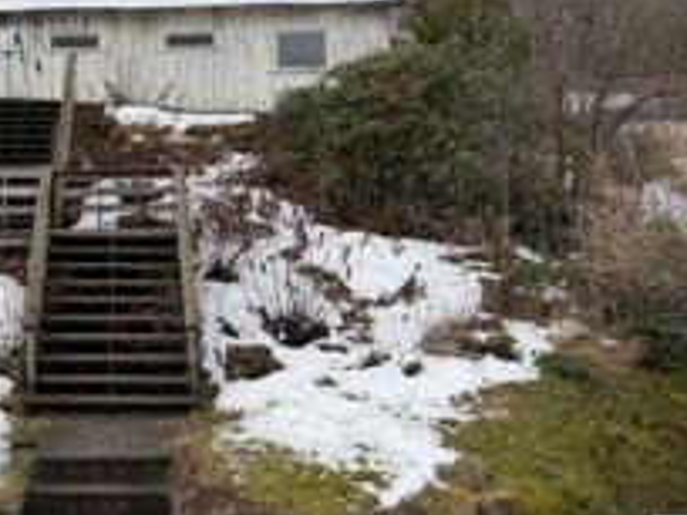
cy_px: 145
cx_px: 104
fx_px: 933
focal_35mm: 47
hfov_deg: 38.4
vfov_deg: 30.5
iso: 80
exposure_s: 1/1770
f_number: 1.78
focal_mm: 6.76
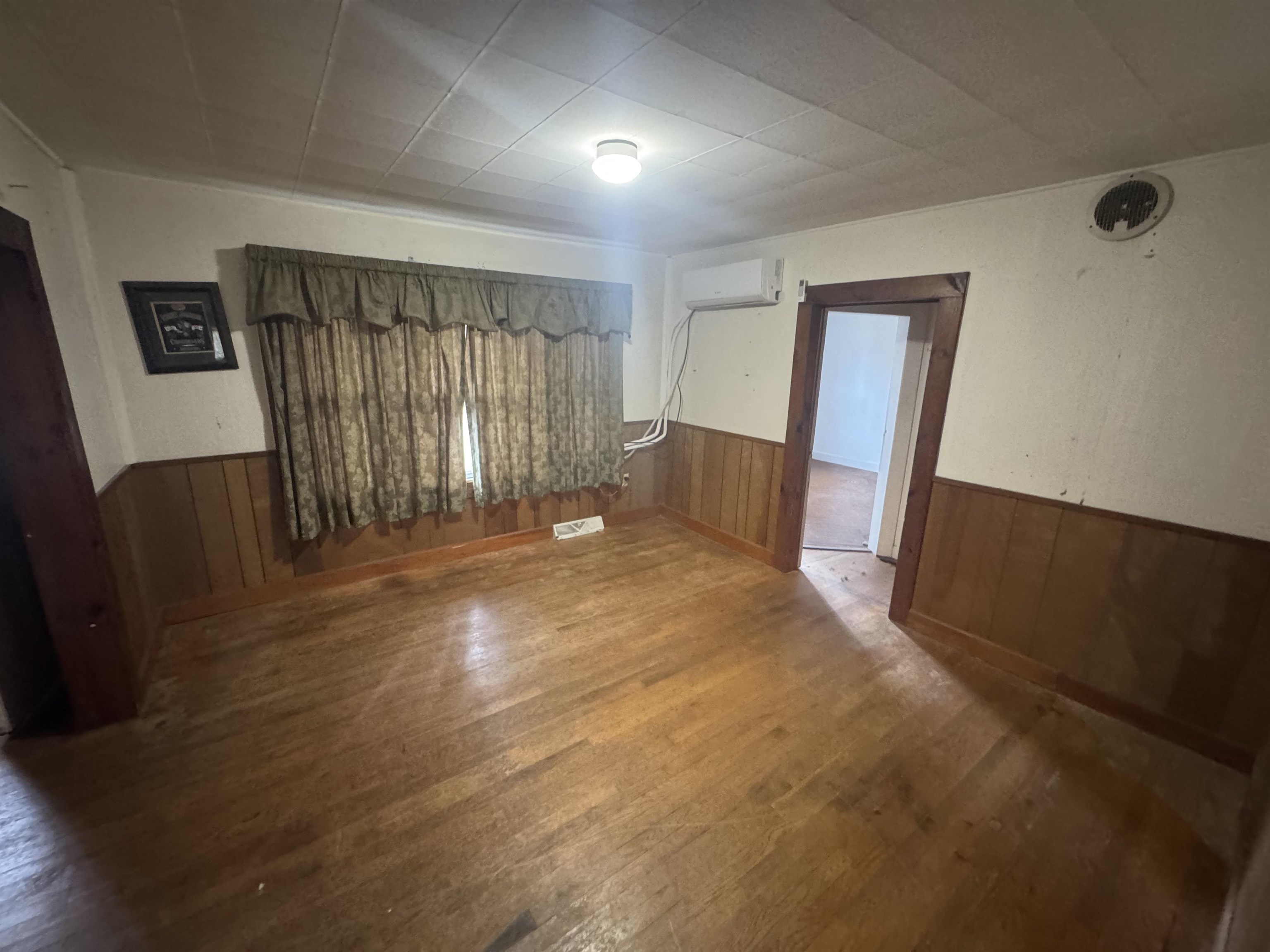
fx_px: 514
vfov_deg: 85.7
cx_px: 635
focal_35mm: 14
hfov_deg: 102.1
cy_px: 476
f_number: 2.2
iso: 1000
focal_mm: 2.22
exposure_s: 1/40
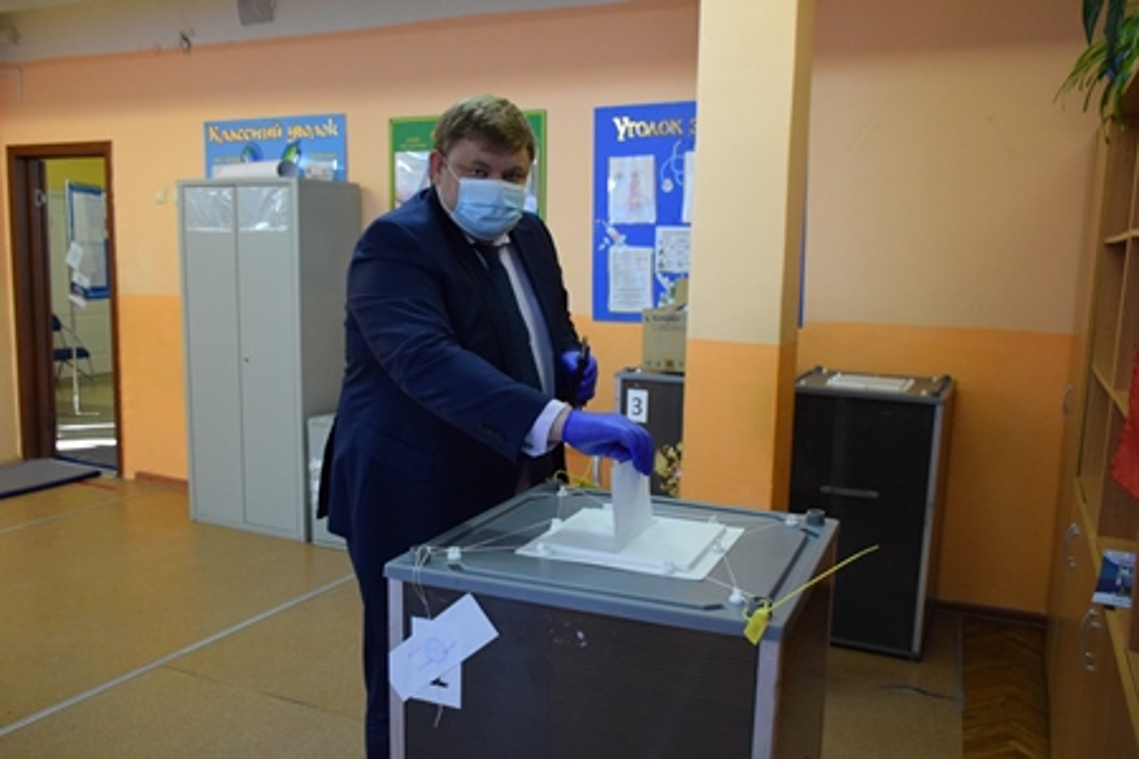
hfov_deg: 57.2
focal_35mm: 33
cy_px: 380
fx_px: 1044
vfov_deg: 40.0
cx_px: 570
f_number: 3.5
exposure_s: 1/320
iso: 3200
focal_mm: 22
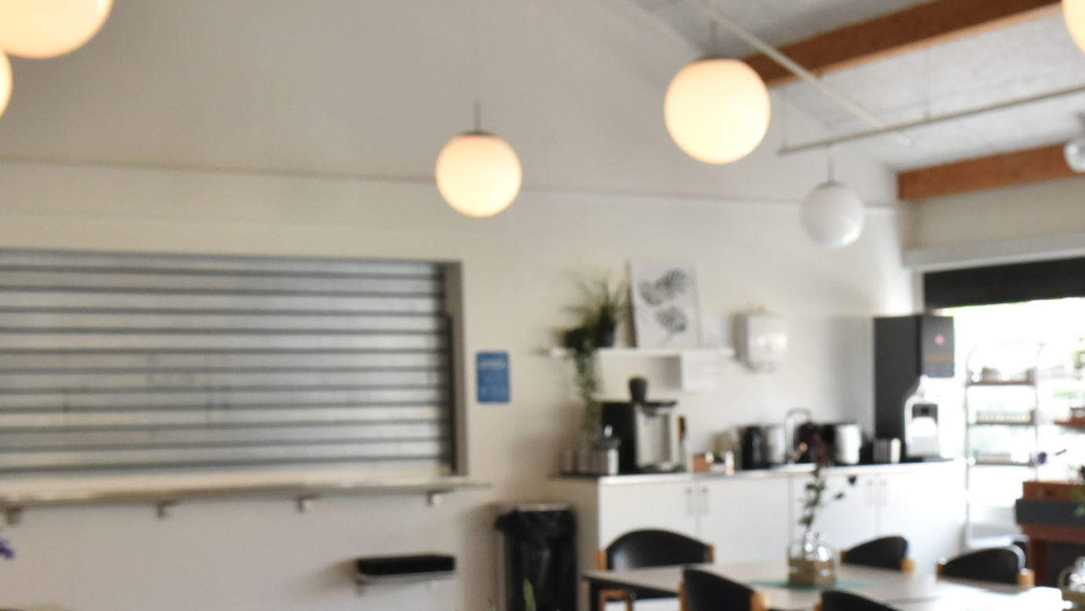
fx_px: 1813
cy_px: 555
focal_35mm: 63
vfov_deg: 18.8
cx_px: 826
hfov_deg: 32.6
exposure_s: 1/160
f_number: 8
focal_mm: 32
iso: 3200
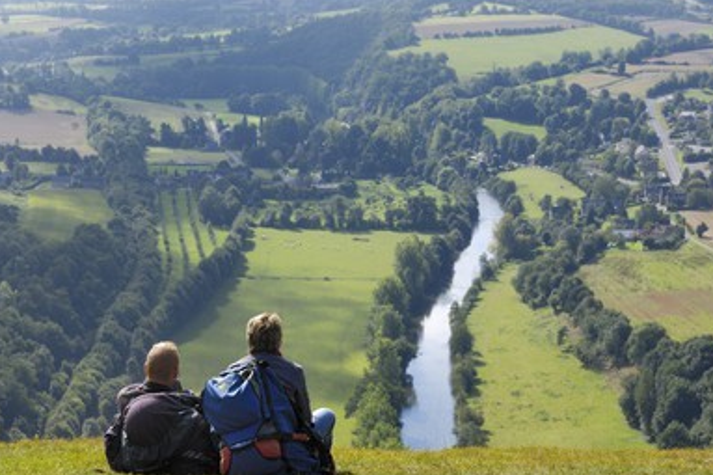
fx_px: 1960
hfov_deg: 20.6
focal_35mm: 99
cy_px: 259
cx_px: 386
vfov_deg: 13.8
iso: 100
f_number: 8.5
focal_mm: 60
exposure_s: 1/160
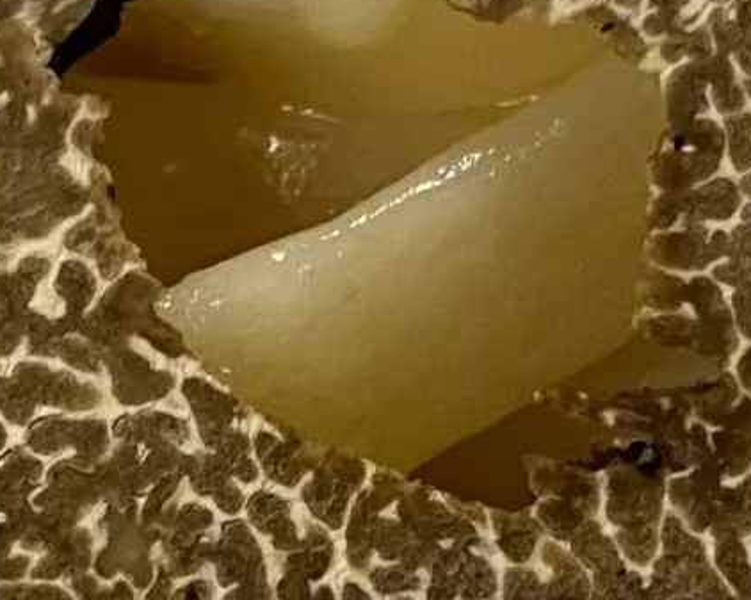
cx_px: 319
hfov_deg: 12.5
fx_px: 3421
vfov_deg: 10.0
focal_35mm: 154
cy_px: 515
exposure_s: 1/50
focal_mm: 4.25
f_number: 1.8
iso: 500
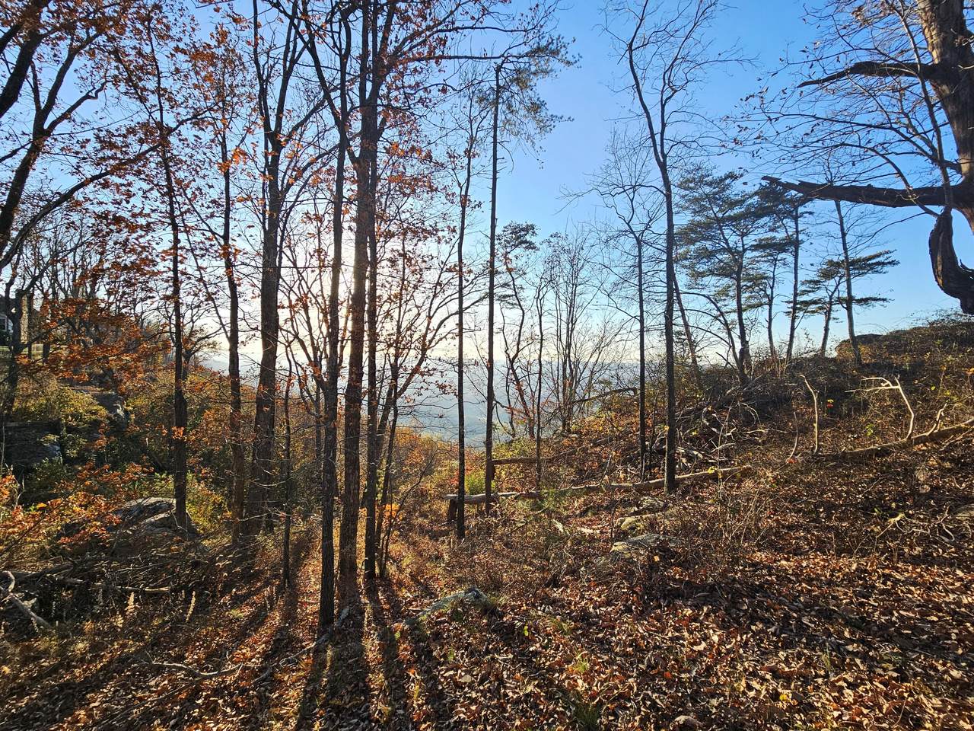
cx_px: 487
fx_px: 366
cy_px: 366
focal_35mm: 13
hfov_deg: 106.2
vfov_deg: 89.9
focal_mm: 2.2
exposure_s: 1/861
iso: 50
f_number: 2.2
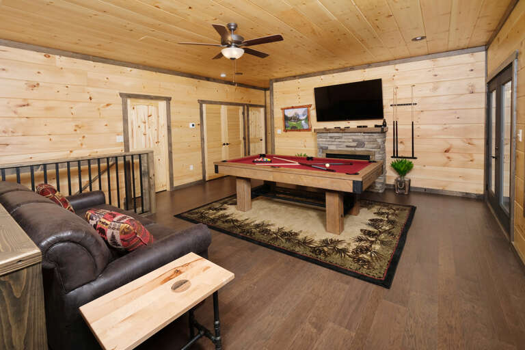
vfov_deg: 77.3
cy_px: 175
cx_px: 262
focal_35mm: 15
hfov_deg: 100.4
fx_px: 219
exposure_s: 1/125
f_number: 8
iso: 200
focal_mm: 10
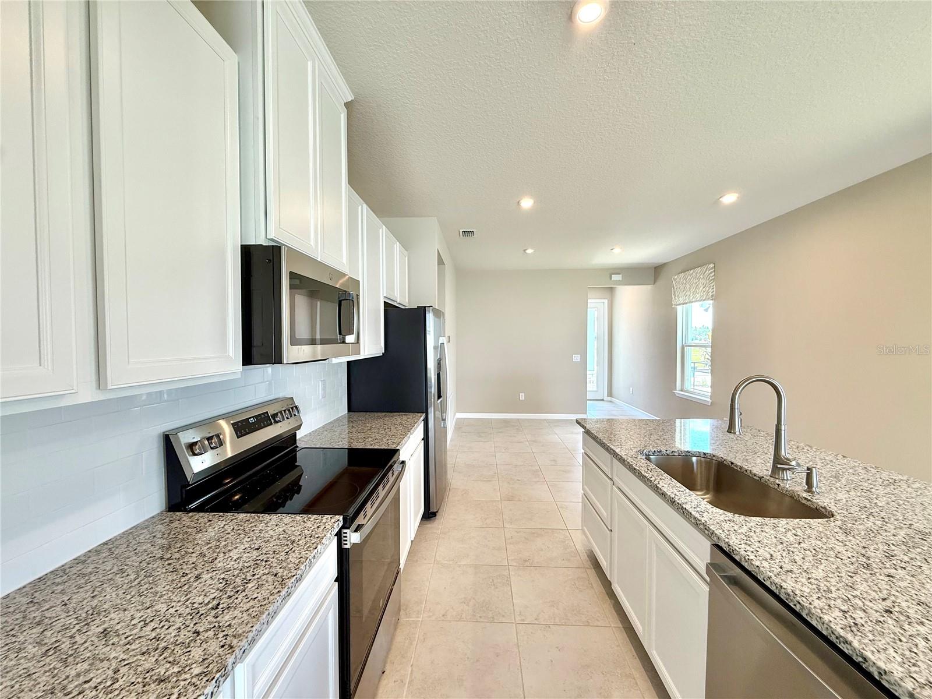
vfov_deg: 85.7
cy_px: 350
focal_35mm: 14
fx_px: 377
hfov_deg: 102.1
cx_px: 466
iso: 125
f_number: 2.2
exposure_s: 1/120
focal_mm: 2.22
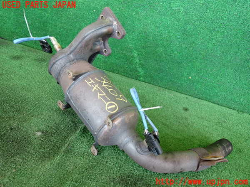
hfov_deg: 56.8
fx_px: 231
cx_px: 125
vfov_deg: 44.2
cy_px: 94
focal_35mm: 32
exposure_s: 1/125
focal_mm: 5.79
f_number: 2.4
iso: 250
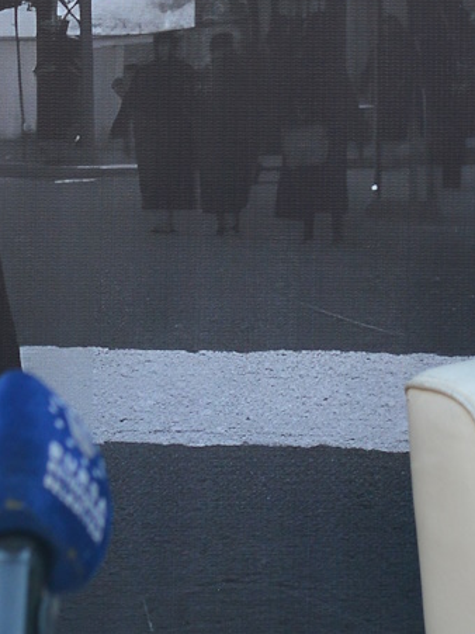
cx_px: 103
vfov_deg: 5.3
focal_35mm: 373
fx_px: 6828
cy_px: 10
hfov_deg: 4.0
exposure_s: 1/250
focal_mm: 70
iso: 400
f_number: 4.5
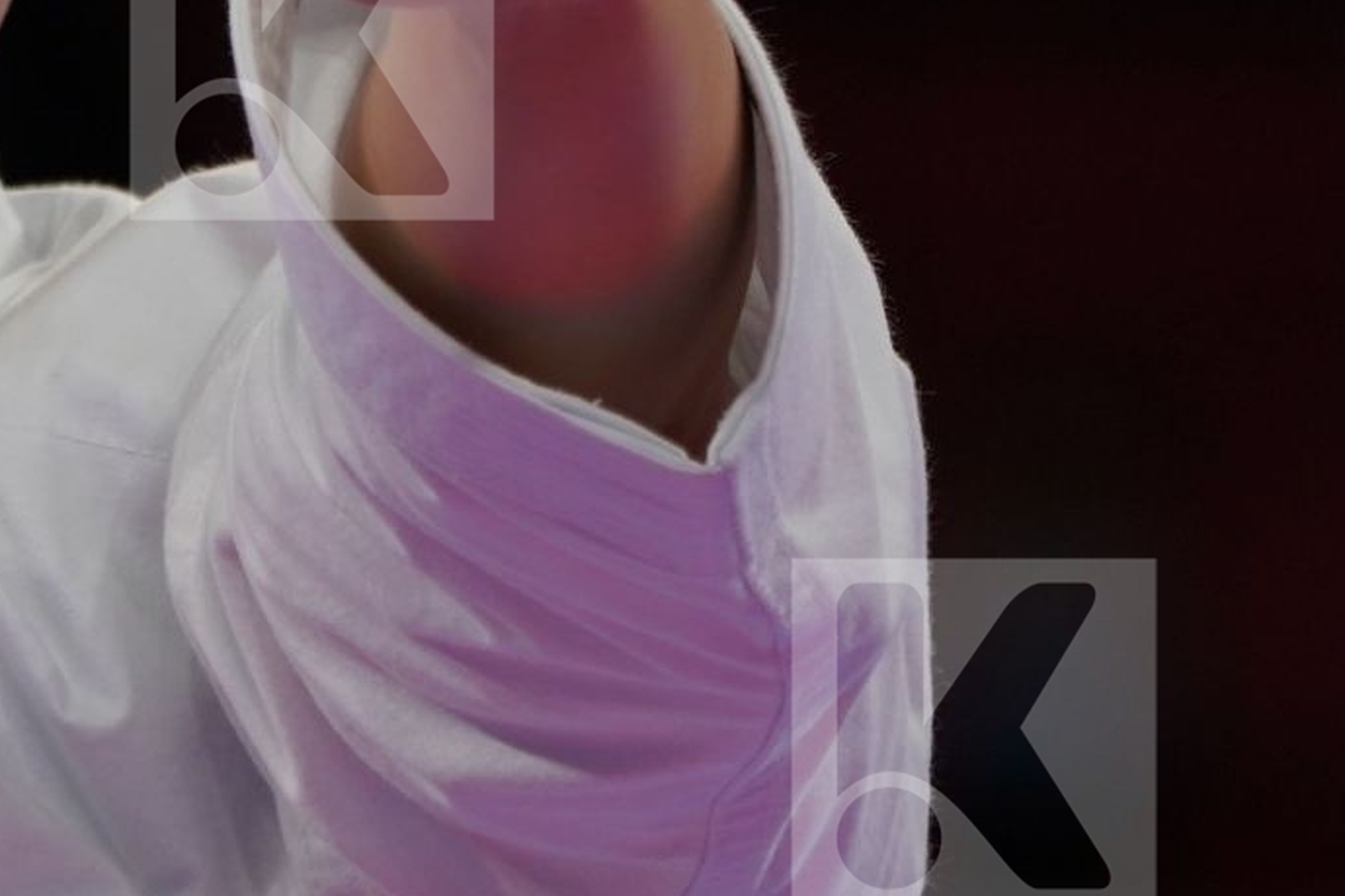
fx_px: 58527
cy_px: 43
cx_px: -349
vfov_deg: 0.9
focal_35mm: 1567
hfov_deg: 1.3
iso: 640
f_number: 5.6
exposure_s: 1/500
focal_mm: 400
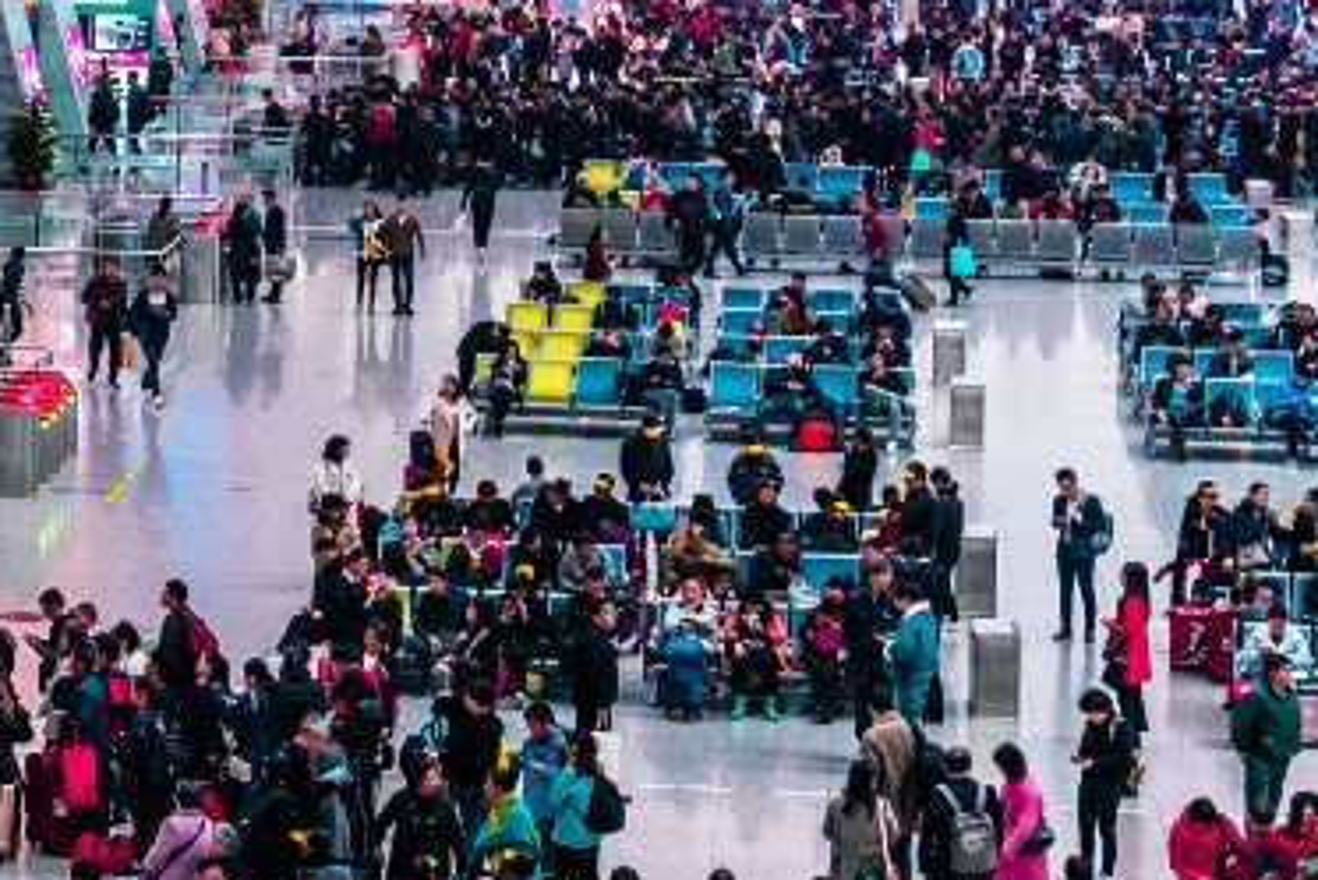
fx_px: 5970
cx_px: -1389
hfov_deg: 11.3
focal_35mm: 163
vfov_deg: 8.4
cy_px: 180
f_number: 5
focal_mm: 38
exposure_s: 1/50
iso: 1000
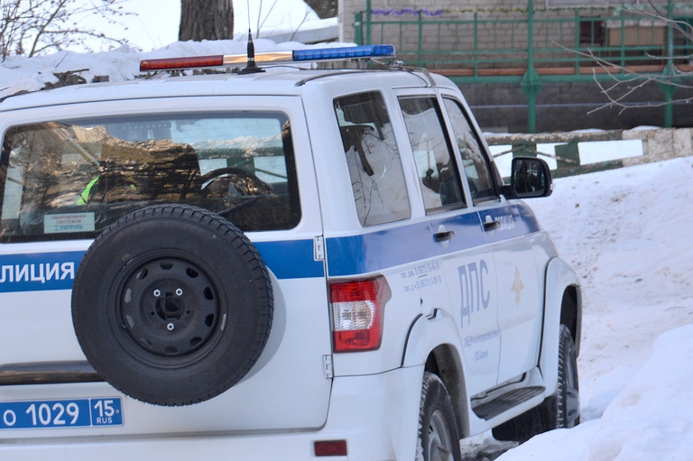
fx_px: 3381
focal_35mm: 176
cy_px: 268
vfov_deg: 7.8
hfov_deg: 11.7
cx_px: 255
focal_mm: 75
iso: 250
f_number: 5.6
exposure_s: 1/125
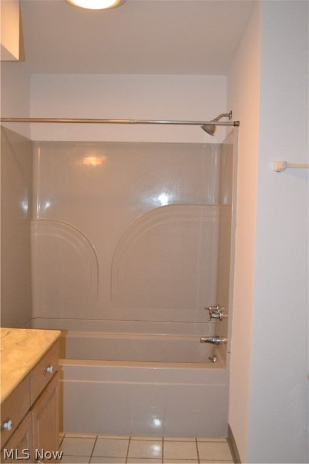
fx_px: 463
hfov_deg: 36.9
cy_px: 232
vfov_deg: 53.1
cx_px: 154
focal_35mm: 36
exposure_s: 1/60
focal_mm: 24
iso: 1800
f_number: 4
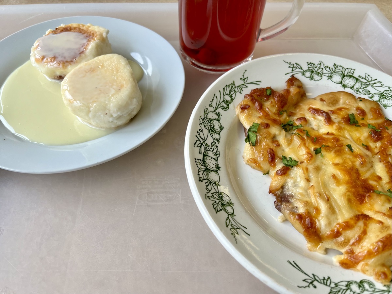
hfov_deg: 67.3
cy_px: 147
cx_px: 196
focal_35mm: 26
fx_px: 294
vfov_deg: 53.1
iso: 40
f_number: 1.6
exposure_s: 1/203
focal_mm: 5.1
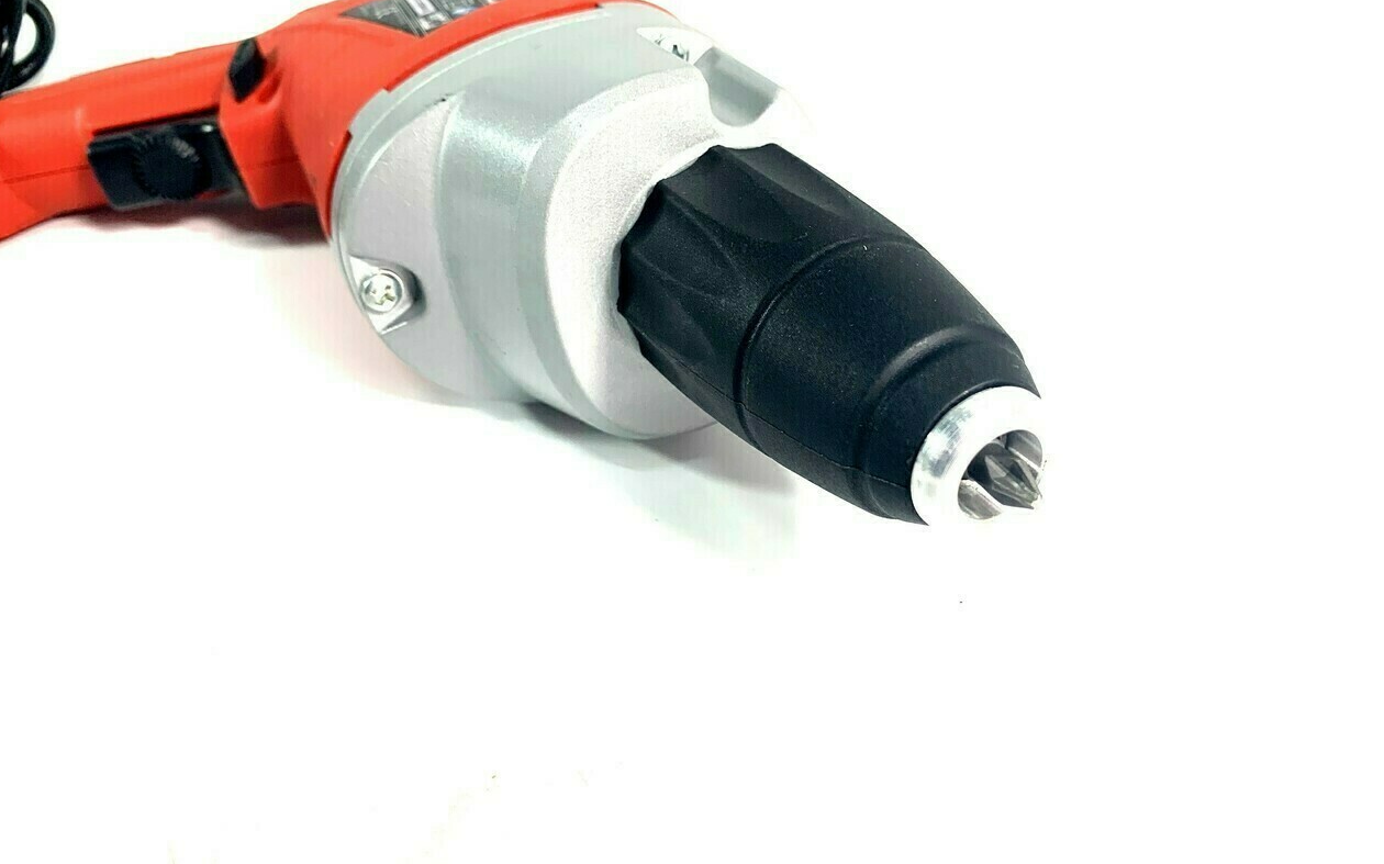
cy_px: 436
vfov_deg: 44.5
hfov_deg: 66.5
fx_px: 1056
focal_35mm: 28
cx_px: 694
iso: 32
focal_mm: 4.25
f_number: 1.8
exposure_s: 1/100
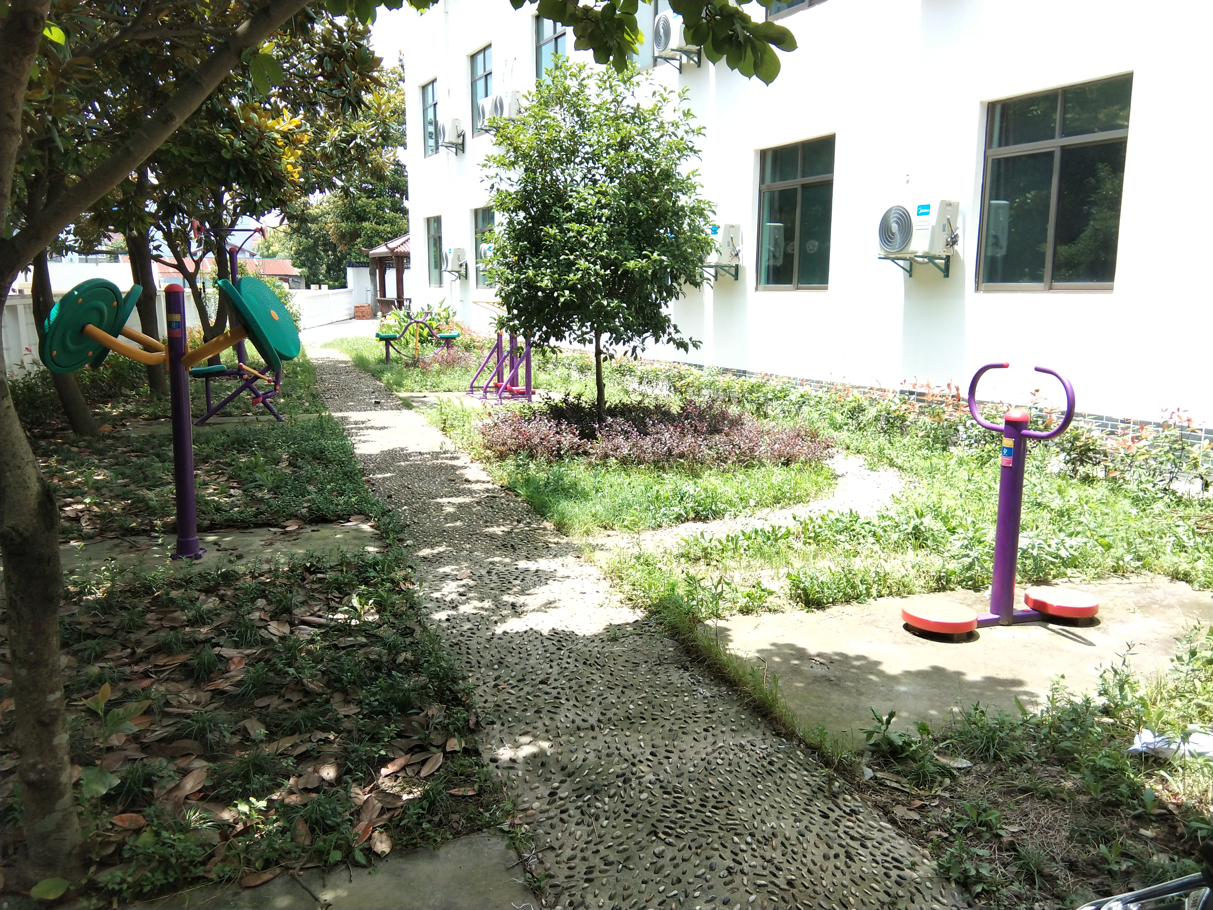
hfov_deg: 58.4
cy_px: 455
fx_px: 1086
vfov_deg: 45.4
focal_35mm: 31
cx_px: 606
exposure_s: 1/241
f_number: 2.2
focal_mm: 3.69
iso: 50
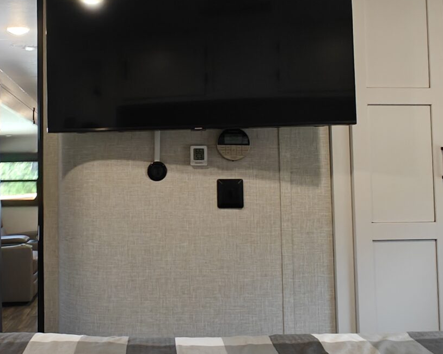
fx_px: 564
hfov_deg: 42.3
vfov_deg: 34.8
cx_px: 143
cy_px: 140
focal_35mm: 43
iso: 160
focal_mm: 2.6
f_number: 2.2
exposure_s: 1/40
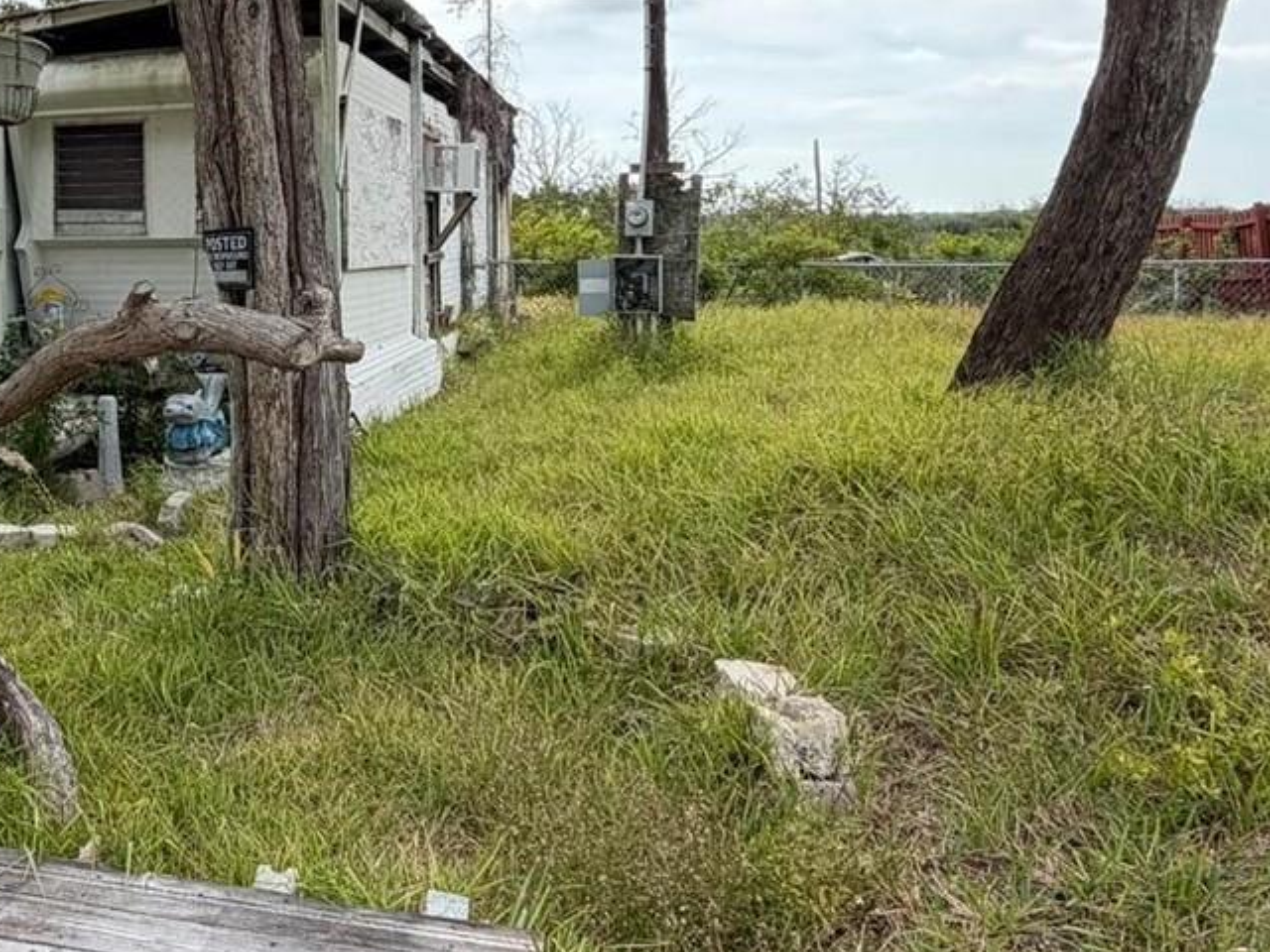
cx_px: 192
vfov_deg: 39.8
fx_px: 1284
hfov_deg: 48.5
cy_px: 262
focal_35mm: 35
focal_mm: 2.22
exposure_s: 1/726
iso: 40
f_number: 2.2
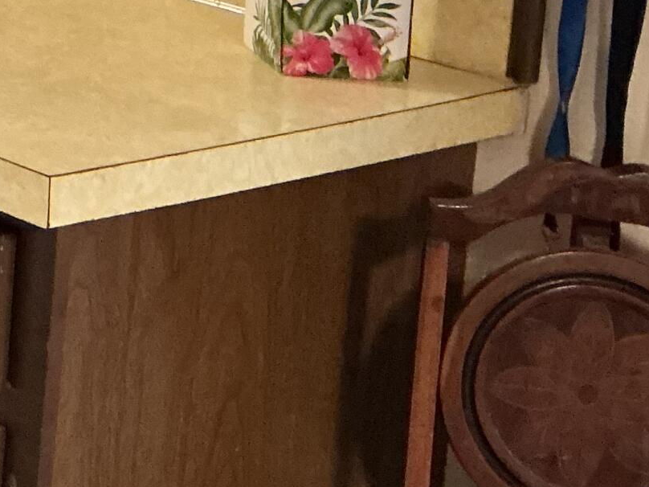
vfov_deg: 13.0
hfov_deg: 16.0
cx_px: -520
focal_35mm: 104
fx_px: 1950
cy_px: -362
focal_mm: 3
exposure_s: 1/30
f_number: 1.8
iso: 320
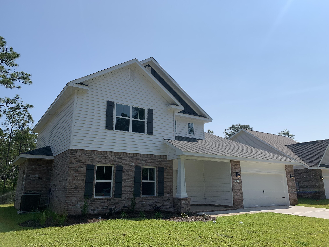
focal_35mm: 26
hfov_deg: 67.3
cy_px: 124
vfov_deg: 53.1
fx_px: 247
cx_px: 164
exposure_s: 1/4673
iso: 25
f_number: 1.8
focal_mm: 4.25
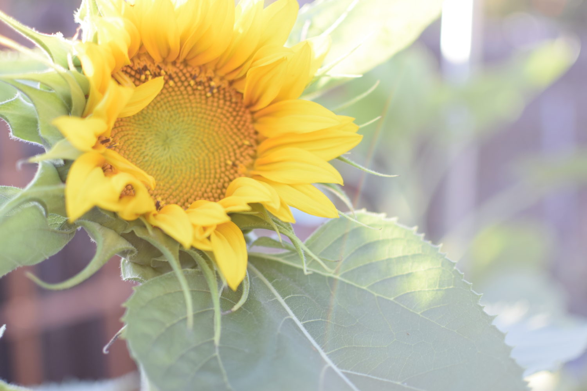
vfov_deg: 25.8
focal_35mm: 52
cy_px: 196
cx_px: 294
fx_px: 856
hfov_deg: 37.9
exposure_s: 1/320
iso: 200
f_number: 1.8
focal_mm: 35
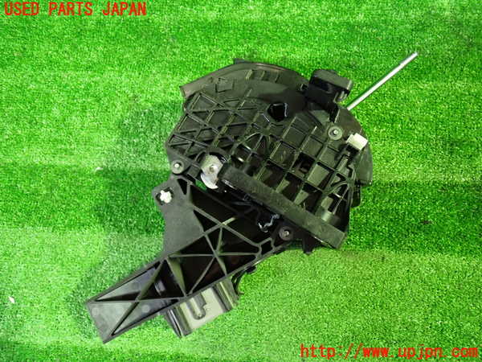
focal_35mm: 30
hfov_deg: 60.0
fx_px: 418
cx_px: 241
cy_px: 181
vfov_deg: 46.8
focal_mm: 5.4
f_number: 2.3
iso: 800
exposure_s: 1/25
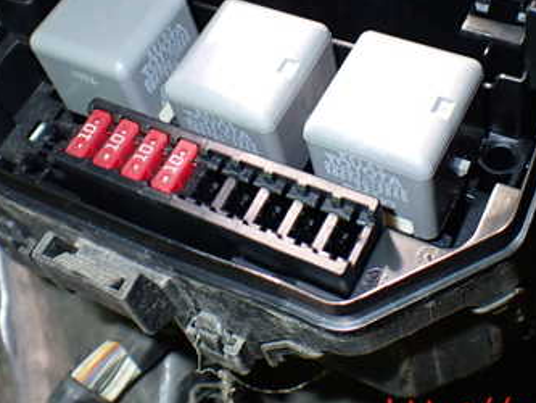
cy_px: 73
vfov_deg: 26.5
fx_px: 836
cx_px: 267
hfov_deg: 35.5
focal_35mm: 54
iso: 400
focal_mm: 5.4
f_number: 6.3
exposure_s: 1/30
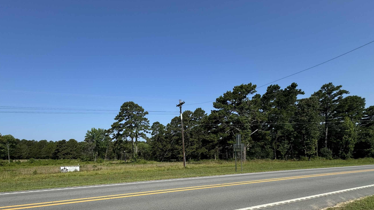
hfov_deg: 92.1
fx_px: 179
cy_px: 158
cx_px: 162
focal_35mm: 18
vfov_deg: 57.8
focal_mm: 2.22
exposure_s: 1/1748
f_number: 2.2
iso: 50
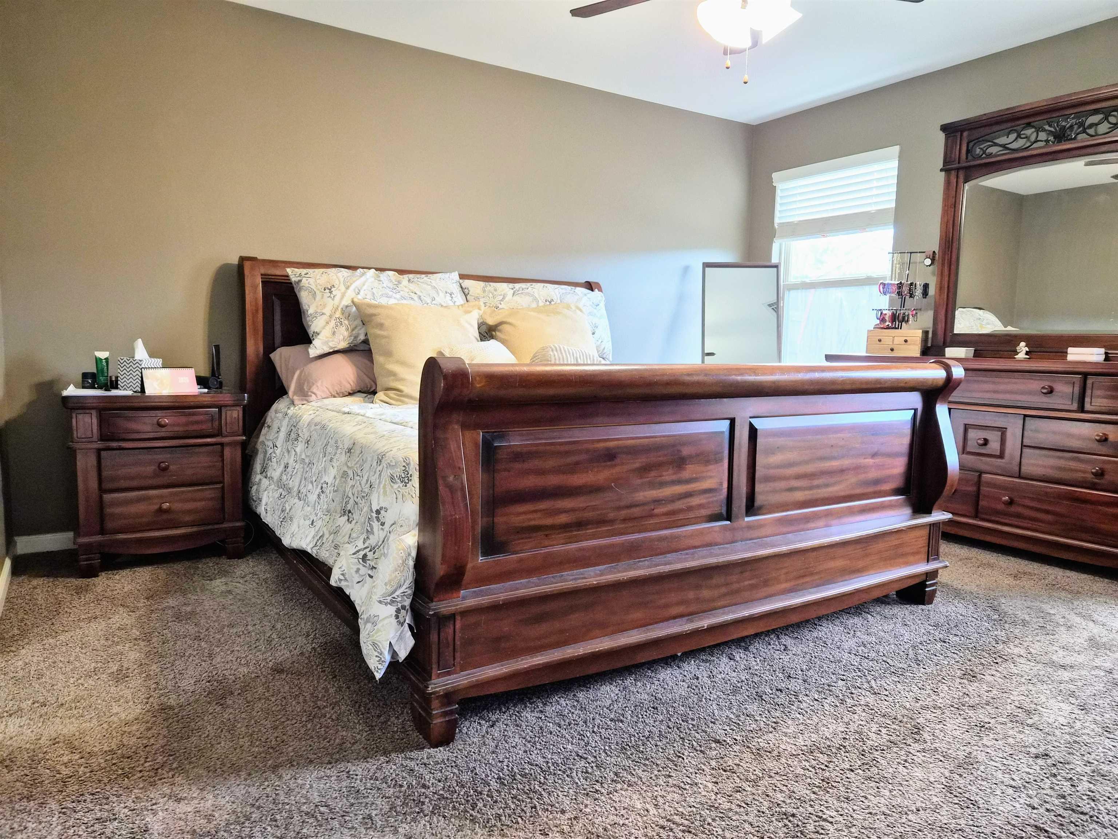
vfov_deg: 58.9
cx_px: 559
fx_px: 743
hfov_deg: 73.9
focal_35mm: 23
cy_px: 420
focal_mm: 5.4
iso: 640
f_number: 1.8
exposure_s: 1/120
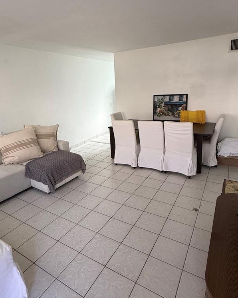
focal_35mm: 22
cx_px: 109
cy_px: 134
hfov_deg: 63.0
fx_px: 194
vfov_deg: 74.8
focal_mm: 2.22
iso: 80
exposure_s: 1/99
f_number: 2.2
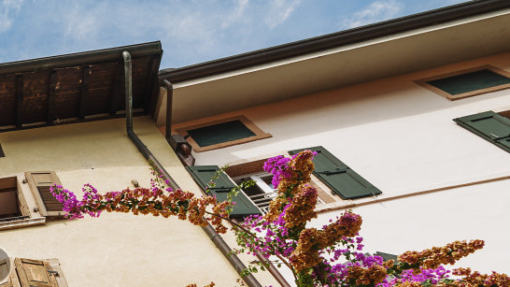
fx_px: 581
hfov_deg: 35.4
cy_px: 307
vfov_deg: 25.8
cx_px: -125
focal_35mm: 43
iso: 50
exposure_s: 1/100
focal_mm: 14
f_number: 10
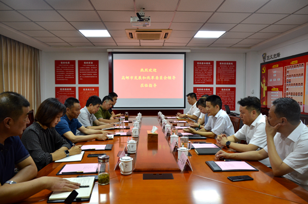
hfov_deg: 67.5
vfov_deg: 47.7
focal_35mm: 27
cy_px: 102
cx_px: 154
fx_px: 230
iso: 320
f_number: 4.5
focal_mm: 18
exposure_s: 1/50
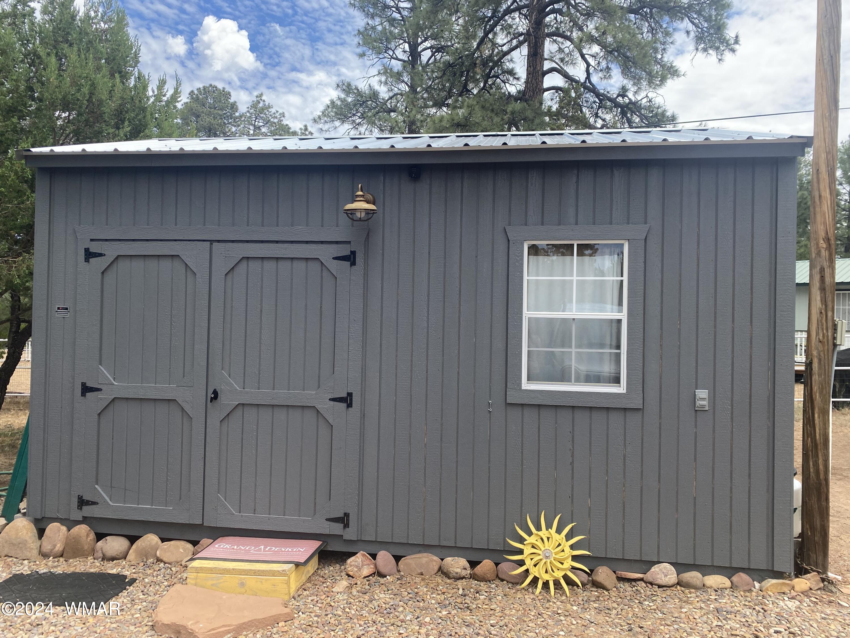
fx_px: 638
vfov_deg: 53.1
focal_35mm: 26
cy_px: 319
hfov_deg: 67.3
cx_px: 425
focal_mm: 4.25
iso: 32
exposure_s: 1/1346
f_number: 1.8
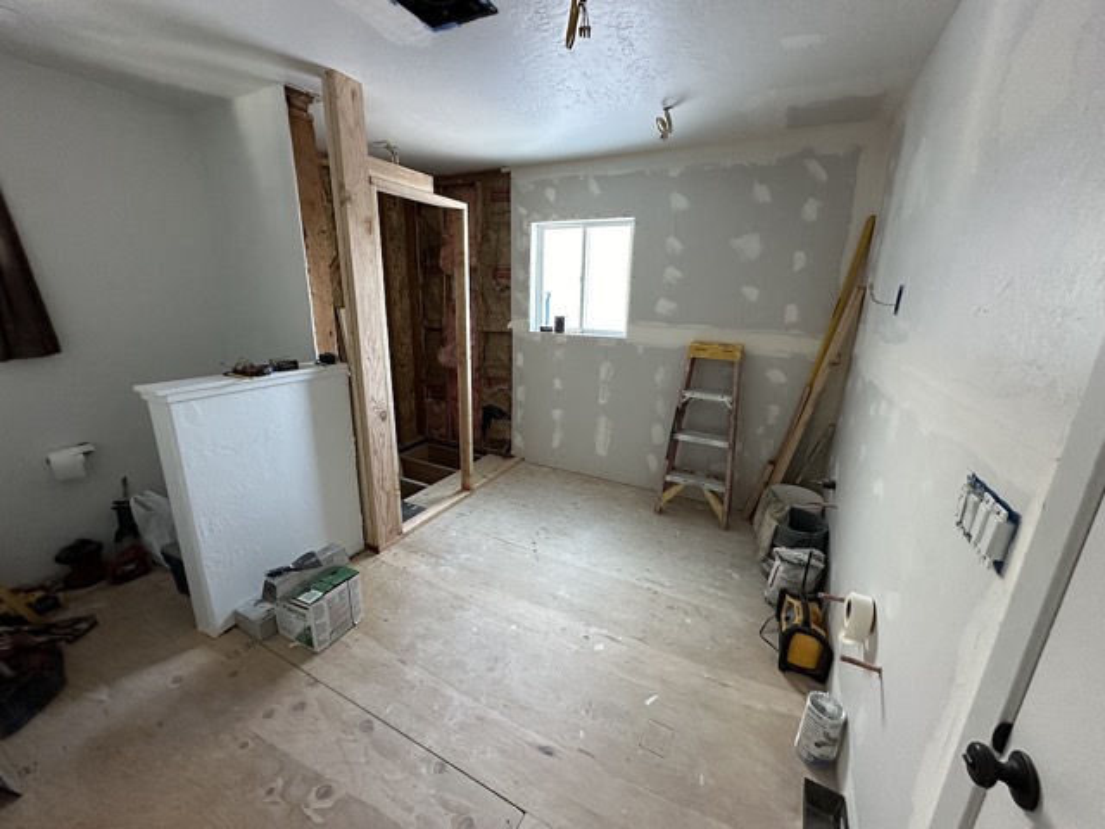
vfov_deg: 85.7
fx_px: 447
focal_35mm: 14
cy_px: 414
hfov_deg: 102.1
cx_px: 552
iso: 800
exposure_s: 1/60
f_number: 2.2
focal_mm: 2.22
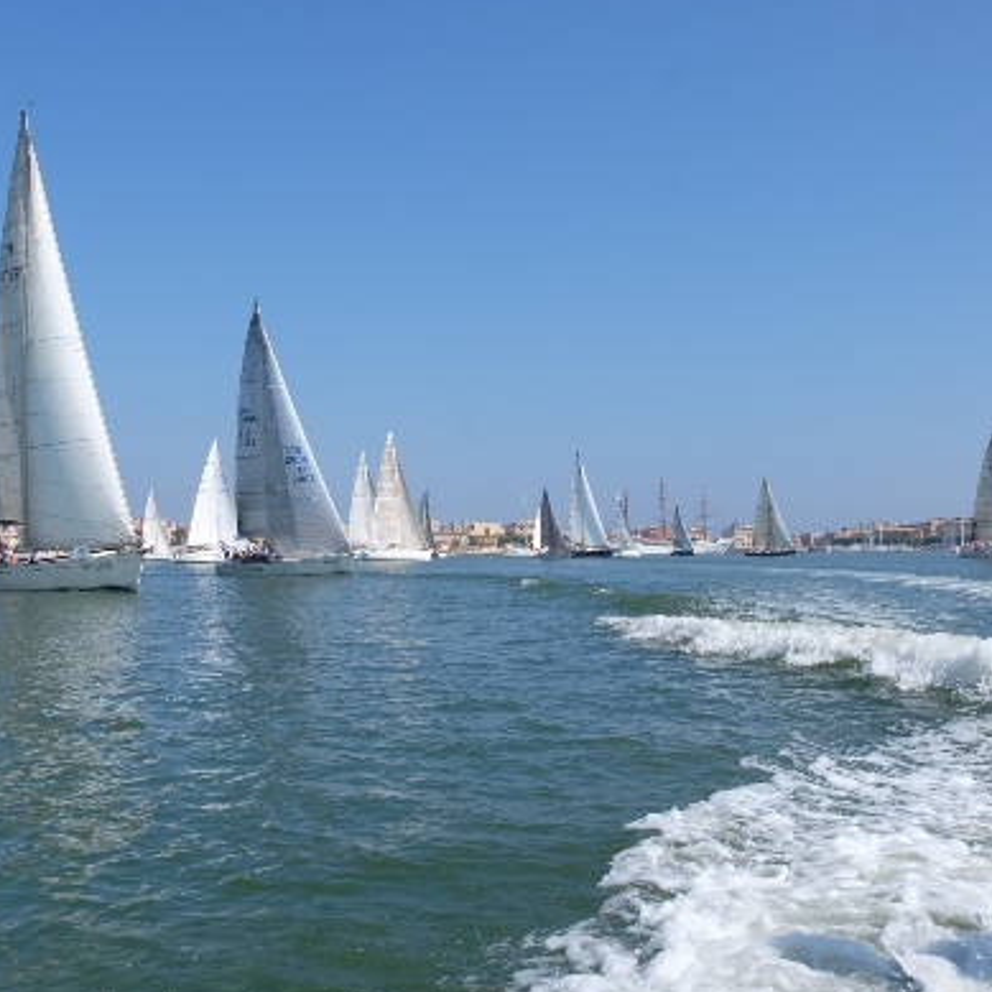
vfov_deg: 43.9
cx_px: 375
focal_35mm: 38
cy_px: 497
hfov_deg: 43.5
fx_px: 1232
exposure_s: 1/210
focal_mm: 19
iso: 200
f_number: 13
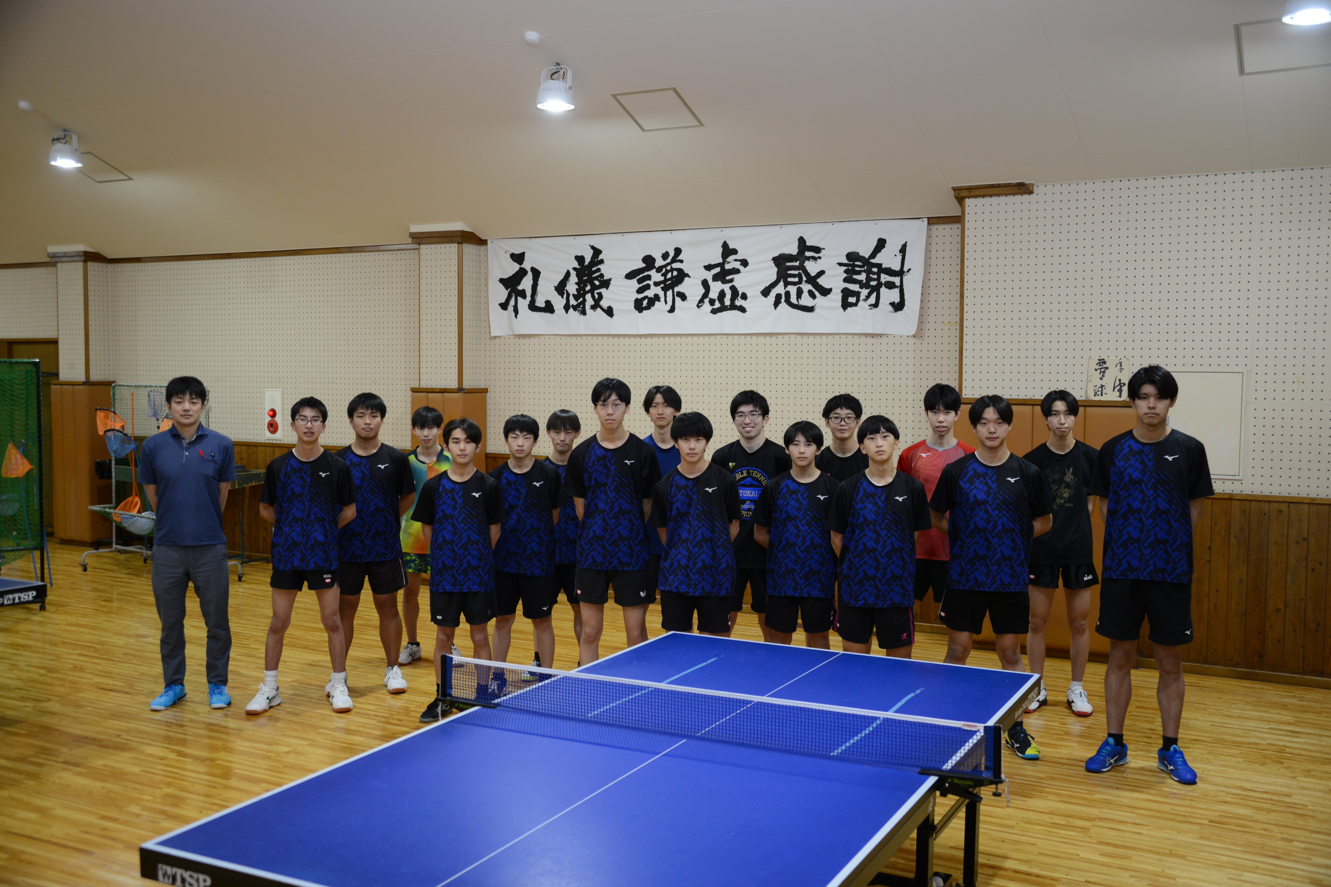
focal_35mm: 35
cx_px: 666
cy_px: 444
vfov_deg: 37.9
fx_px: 1294
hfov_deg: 54.4
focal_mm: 35
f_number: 4
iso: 800
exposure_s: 1/125
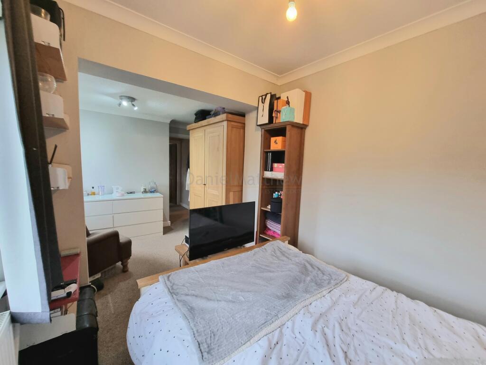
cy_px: 182
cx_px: 243
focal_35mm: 13
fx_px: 183
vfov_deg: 89.9
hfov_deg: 106.2
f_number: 2.2
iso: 160
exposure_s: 1/50
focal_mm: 2.2
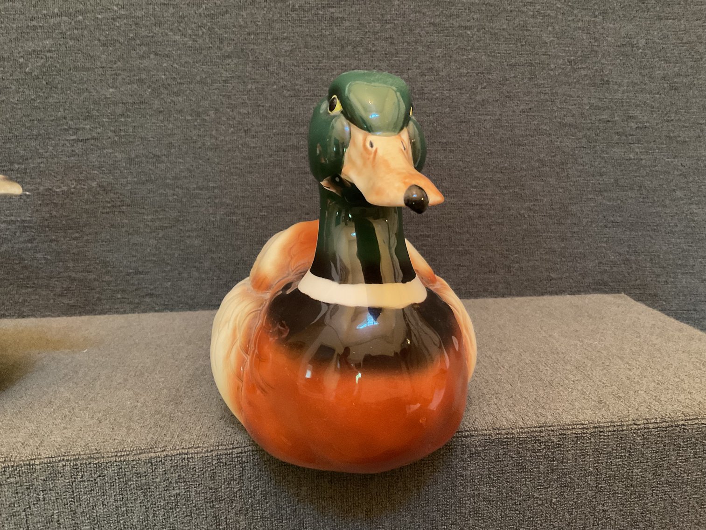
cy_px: 265
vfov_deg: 48.2
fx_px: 592
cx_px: 353
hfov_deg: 61.7
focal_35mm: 29
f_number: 1.8
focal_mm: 3
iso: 400
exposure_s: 1/30
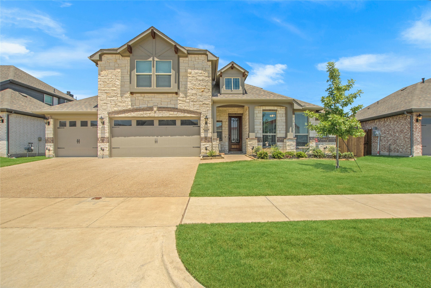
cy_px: 144
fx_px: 180
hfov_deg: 100.4
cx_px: 216
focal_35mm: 15
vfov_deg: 77.3
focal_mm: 10
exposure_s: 1/2000
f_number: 7.1
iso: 100
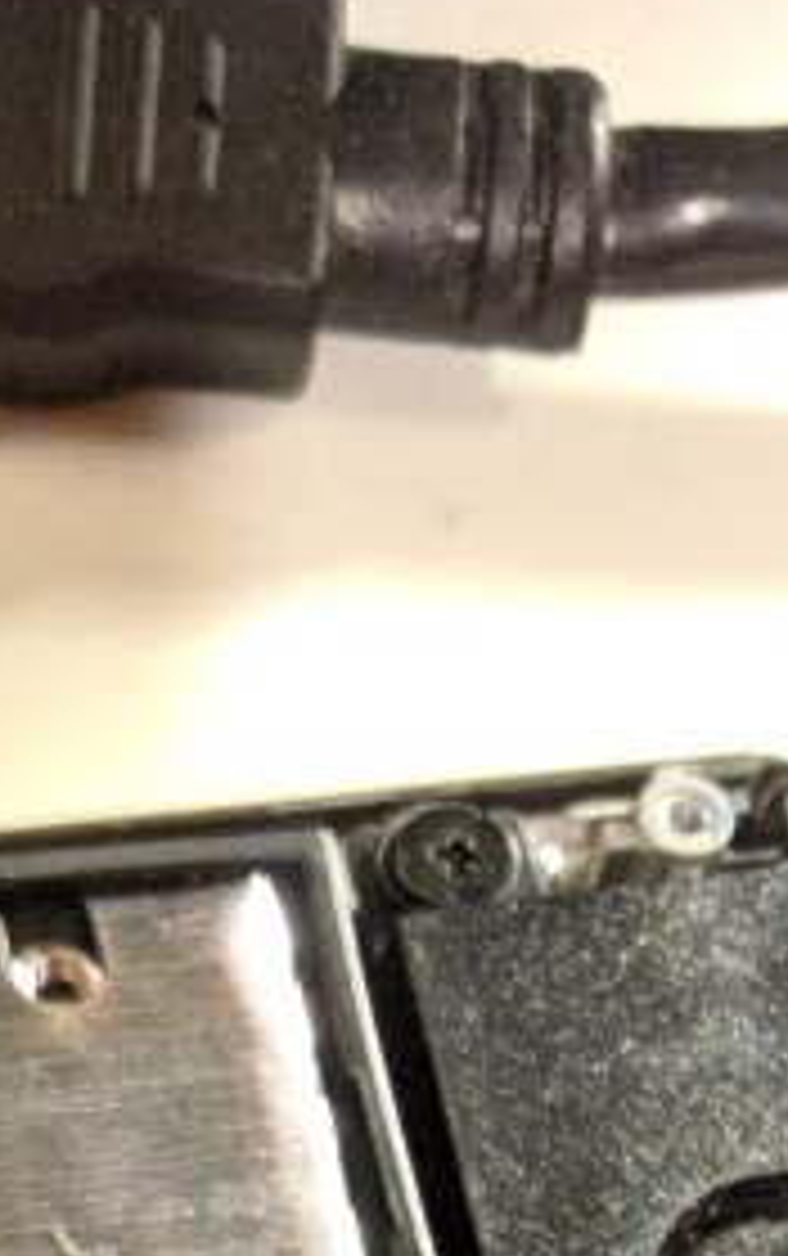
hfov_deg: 12.9
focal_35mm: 101
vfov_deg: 17.3
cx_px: 122
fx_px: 3462
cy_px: 2170
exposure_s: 1/30
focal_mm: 4.67
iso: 1107
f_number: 2
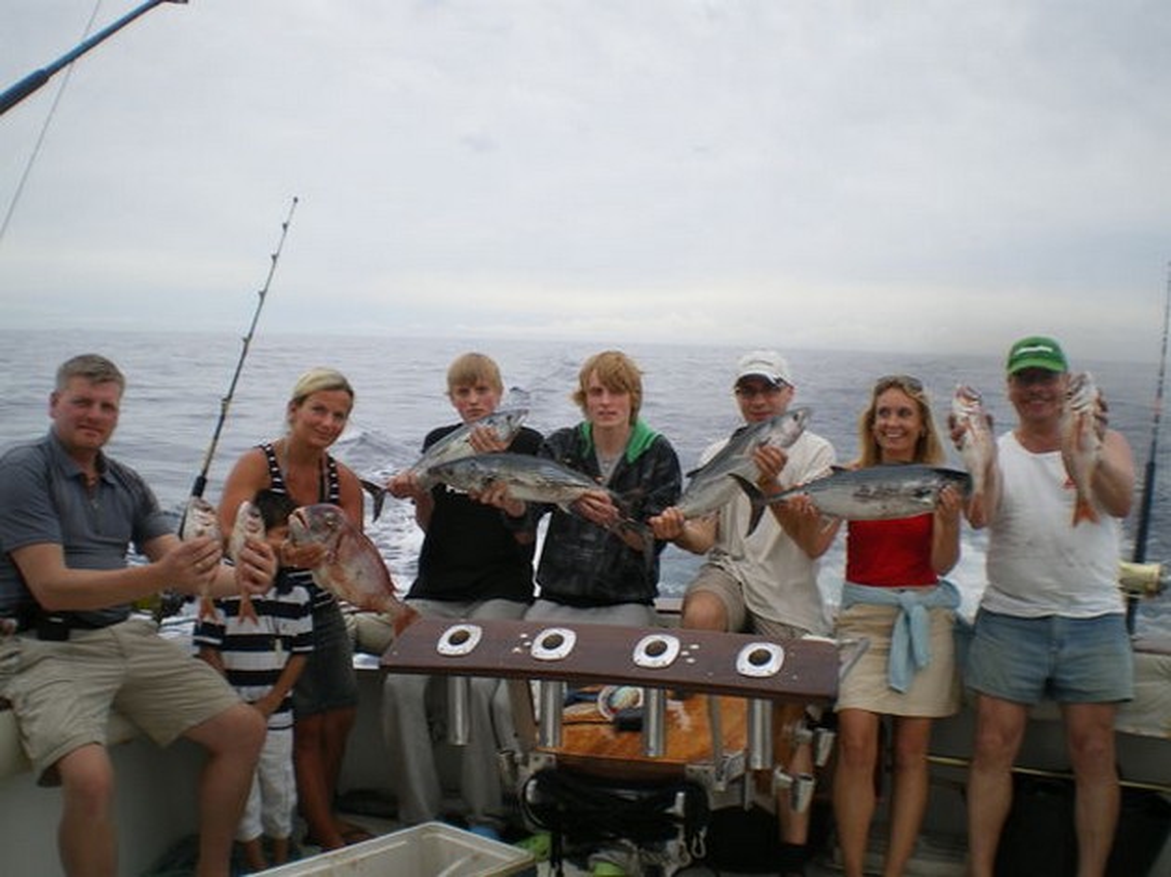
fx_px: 1217
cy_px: 438
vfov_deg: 39.6
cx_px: 586
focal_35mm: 36
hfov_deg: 51.4
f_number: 4.6
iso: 50
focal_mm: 6.3
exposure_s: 1/160
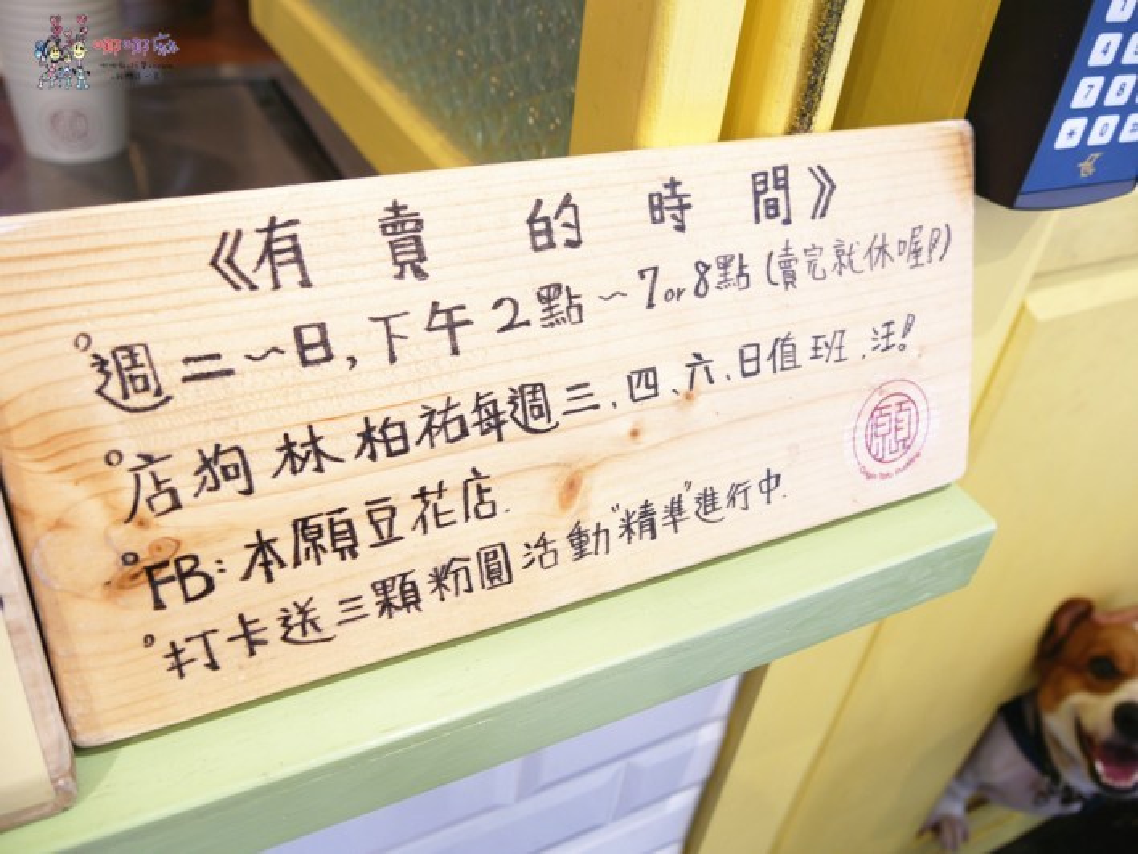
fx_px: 986
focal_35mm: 30
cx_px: 569
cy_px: 427
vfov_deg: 46.8
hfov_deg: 60.0
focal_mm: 15
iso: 200
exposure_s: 1/30
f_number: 3.6
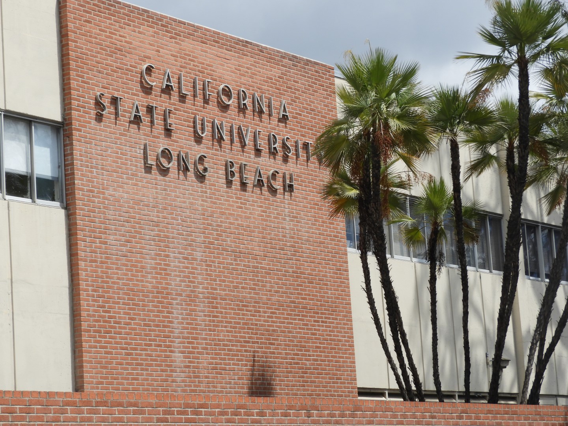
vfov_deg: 14.1
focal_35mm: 105
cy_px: 213
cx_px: 284
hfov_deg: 18.7
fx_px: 1723
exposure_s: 1/800
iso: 100
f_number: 4.8
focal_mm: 18.8
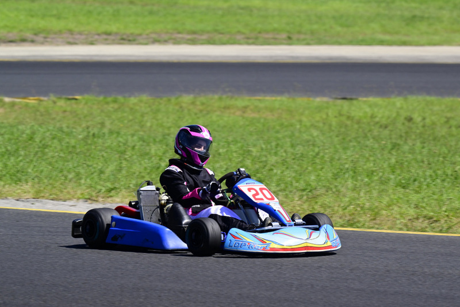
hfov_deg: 5.4
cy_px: 154
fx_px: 4857
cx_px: 230
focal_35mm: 380
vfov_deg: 3.6
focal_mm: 380
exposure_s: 1/640
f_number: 11
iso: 500
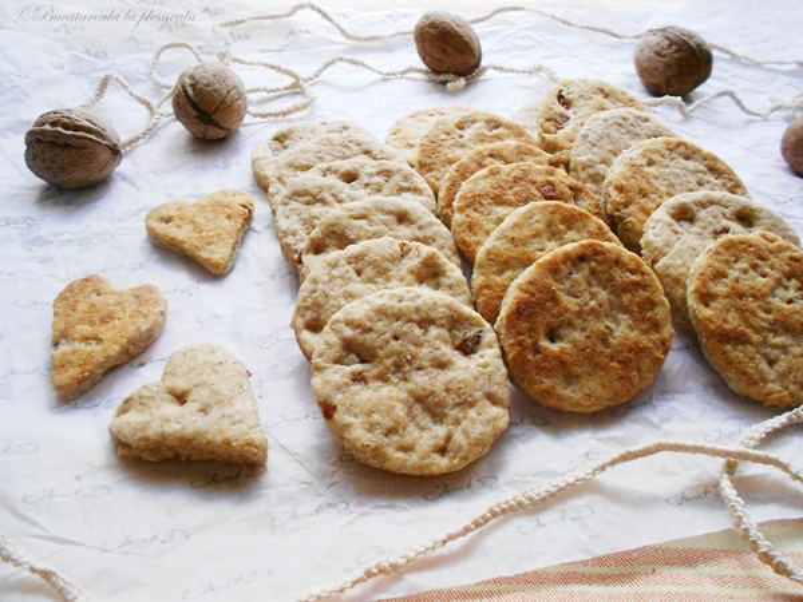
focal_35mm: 29
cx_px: 402
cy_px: 301
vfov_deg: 48.2
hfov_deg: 61.7
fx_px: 673
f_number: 3.4
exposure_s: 1/30
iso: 320
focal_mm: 5.1
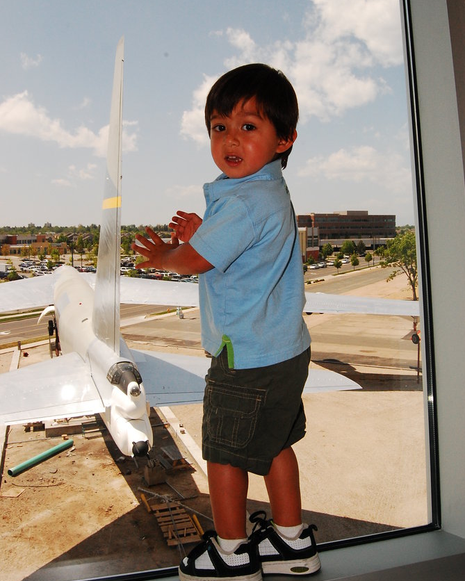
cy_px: 262
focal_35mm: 31
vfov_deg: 57.1
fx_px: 533
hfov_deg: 47.1
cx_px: 231
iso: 800
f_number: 14
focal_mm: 18
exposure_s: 1/500
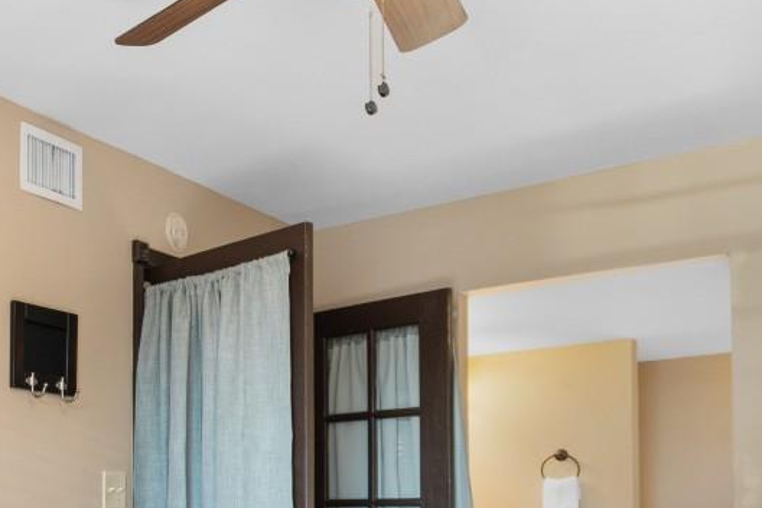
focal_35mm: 46
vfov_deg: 27.4
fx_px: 974
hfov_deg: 35.4
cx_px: -111
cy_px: 517
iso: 100
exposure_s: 1/13
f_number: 4.5
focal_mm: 10
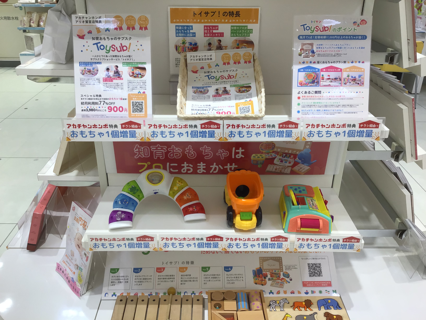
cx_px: 213
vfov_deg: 45.4
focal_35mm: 31
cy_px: 160
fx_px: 381
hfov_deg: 58.4
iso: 25
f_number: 2.4
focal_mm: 3.3
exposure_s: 1/60
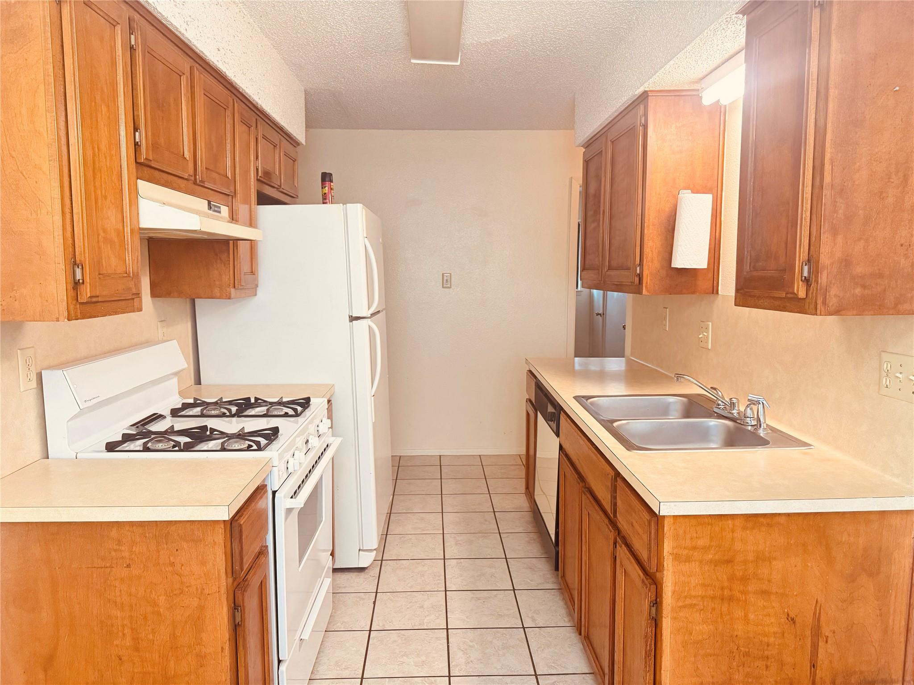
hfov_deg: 71.6
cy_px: 342
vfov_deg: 56.8
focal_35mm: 24
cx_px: 457
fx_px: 634
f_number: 1.78
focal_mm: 6.76
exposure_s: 1/60
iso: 400
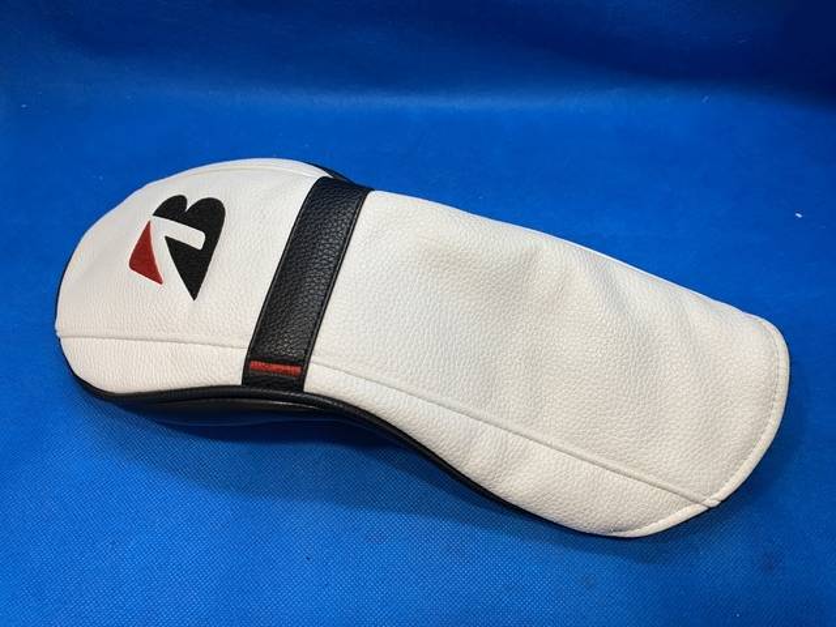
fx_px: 628
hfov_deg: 67.3
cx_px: 418
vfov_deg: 53.1
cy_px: 314
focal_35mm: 26
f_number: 1.8
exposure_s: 1/120
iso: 64
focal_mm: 4.25
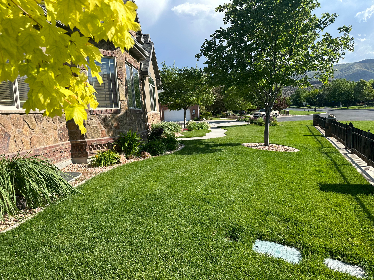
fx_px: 259
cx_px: 187
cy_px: 140
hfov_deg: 71.6
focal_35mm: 24
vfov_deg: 56.8
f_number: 1.78
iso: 80
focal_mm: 6.86
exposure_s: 1/3058
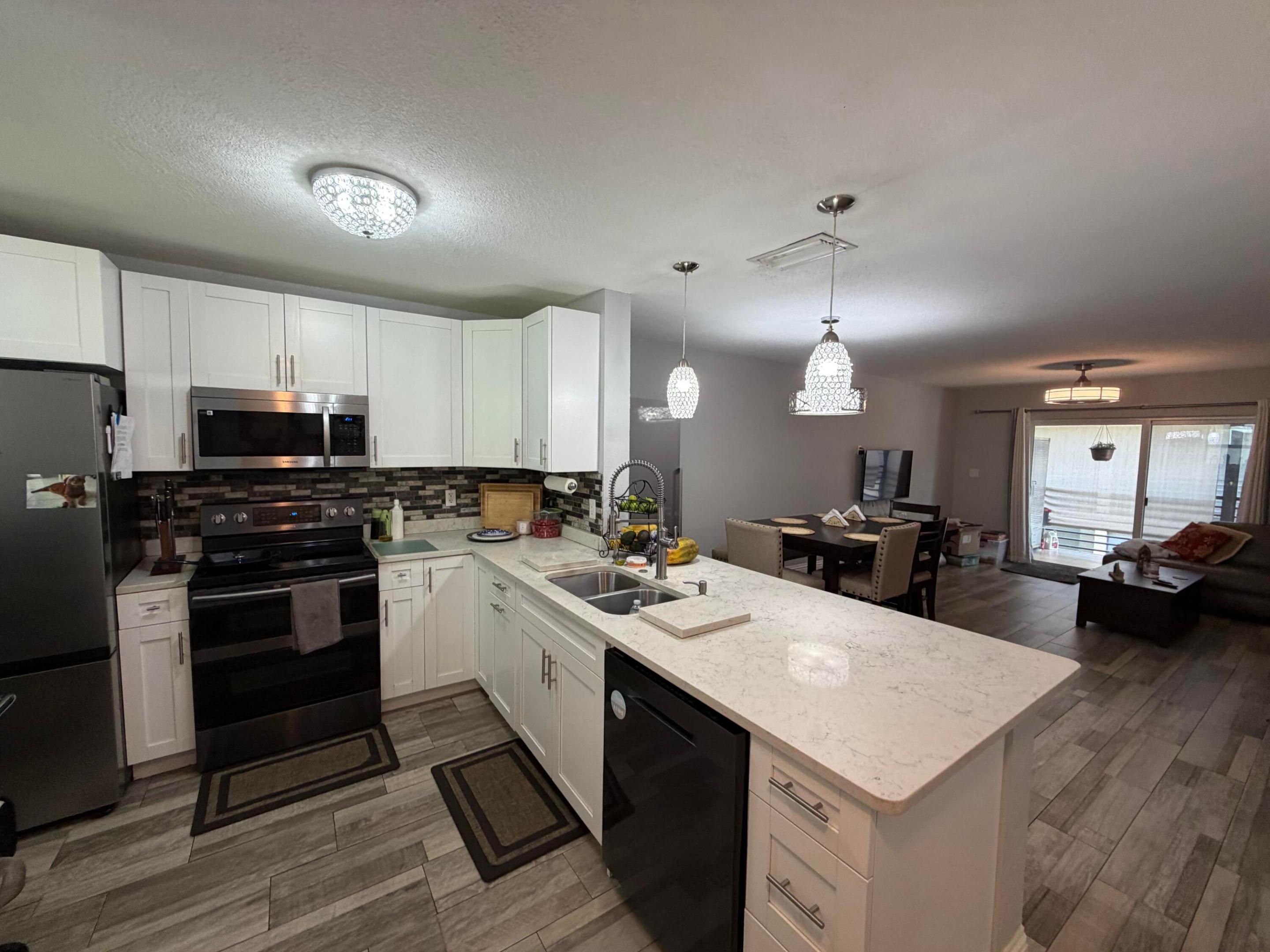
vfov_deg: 85.7
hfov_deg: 102.1
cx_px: 635
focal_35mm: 14
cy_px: 476
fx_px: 514
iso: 200
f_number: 2.2
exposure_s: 1/60
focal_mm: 2.22
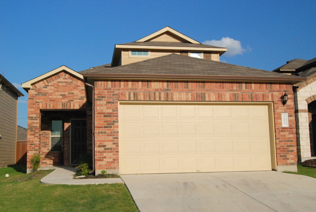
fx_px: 316
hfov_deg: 53.1
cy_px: 106
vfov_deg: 37.0
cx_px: 158
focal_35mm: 36
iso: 800
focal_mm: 24
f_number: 6.3
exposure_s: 1/2500
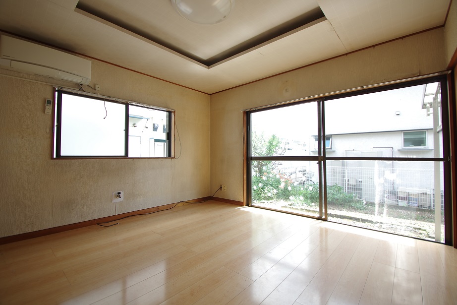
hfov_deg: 100.4
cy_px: 152
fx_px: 190
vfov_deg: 77.3
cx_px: 228
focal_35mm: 15
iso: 100
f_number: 5.6
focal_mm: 10
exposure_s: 1/60
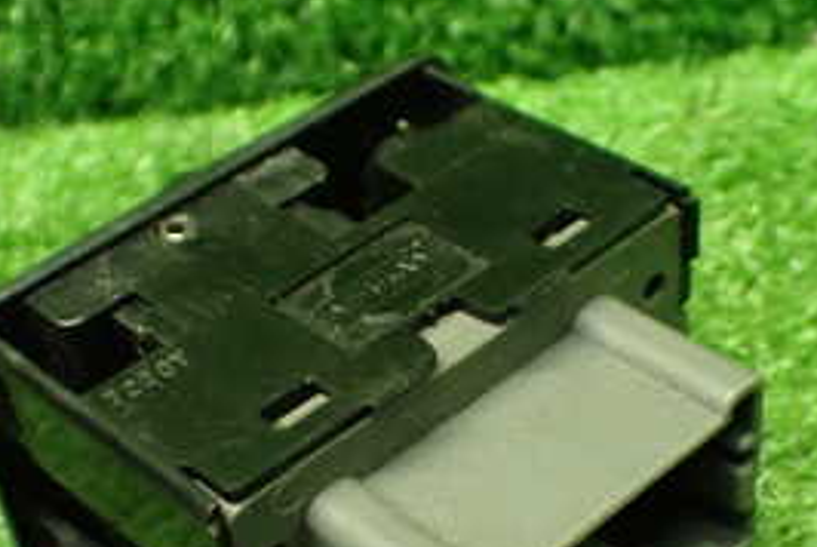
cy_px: 446
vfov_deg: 18.1
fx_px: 1704
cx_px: 445
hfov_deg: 27.0
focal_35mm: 75
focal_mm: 5.79
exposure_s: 1/60
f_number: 2.4
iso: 800
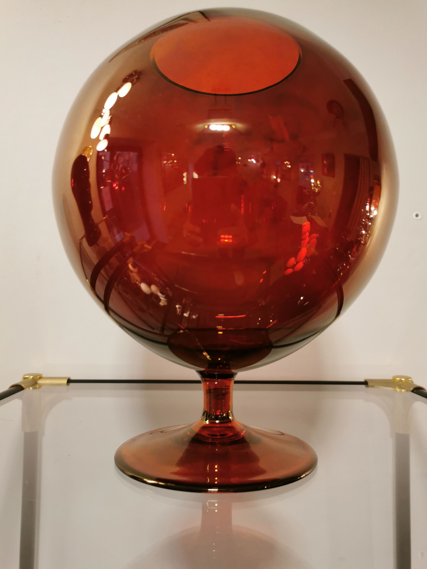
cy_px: 284
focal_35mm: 27
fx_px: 444
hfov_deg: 51.4
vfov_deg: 65.3
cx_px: 214
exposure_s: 1/100
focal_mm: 5.58
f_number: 1.8
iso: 160
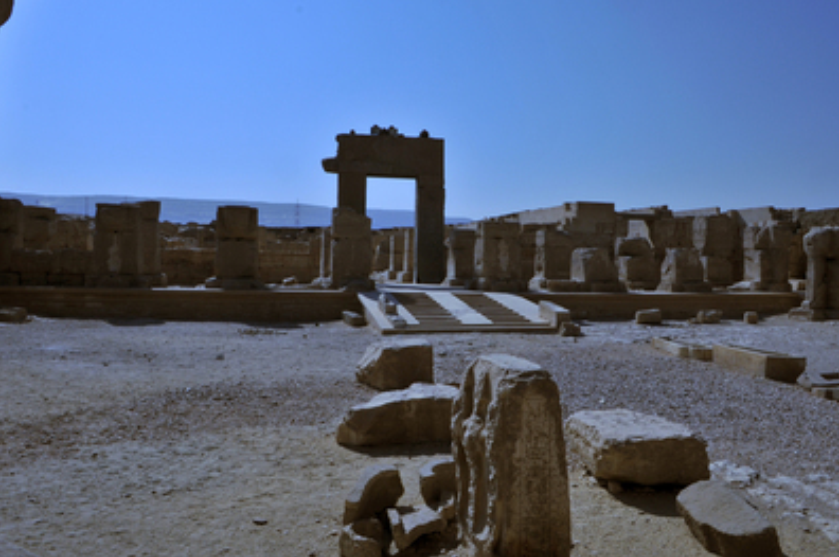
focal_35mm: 30
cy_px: 256
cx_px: 439
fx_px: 698
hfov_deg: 62.0
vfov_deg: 43.5
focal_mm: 18
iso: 200
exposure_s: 1/800
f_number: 14
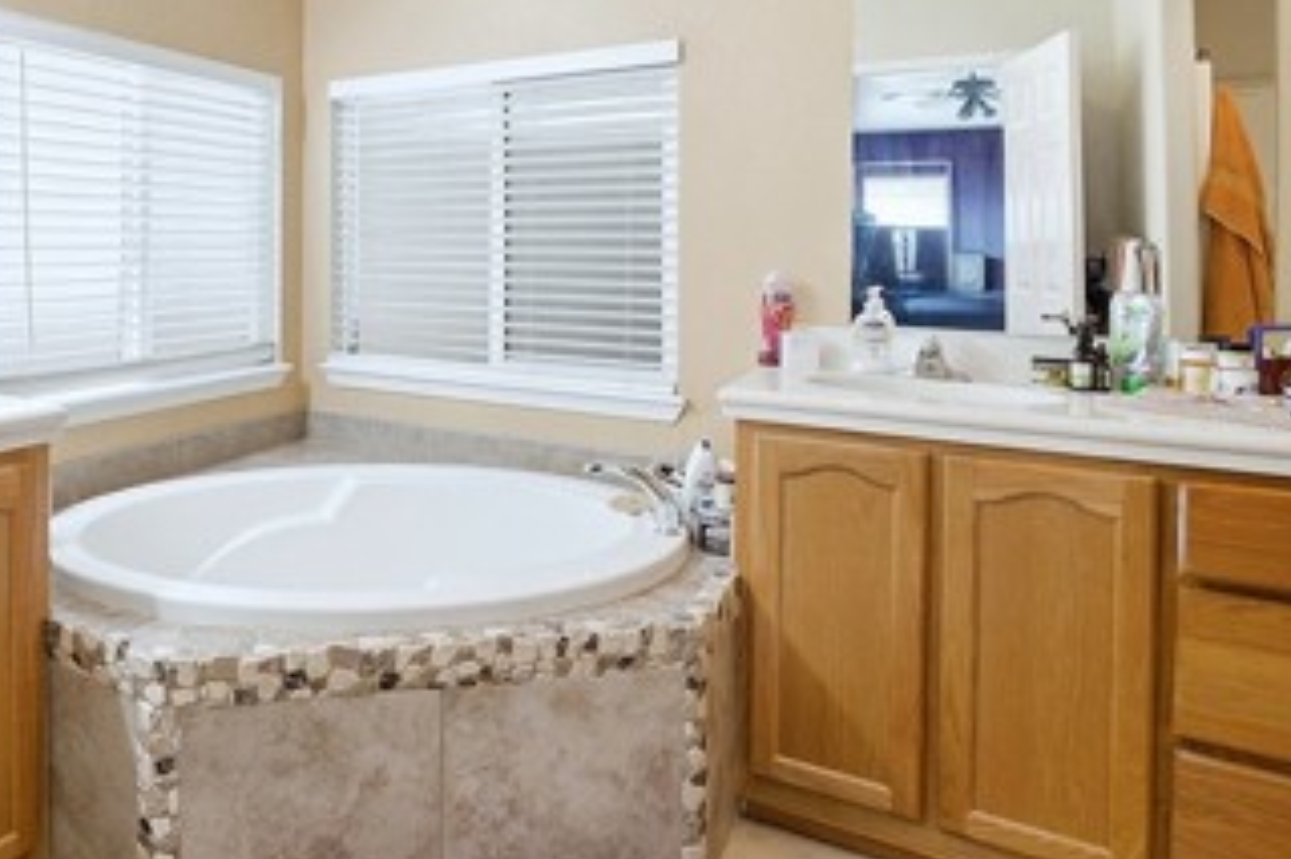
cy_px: 258
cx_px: 327
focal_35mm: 24
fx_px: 860
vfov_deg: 51.7
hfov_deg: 69.1
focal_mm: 12
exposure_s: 1/800
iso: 1250
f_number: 5
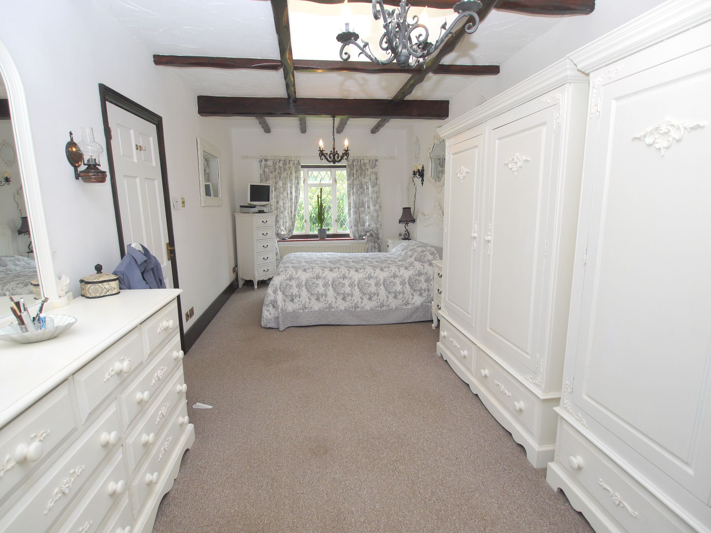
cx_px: 356
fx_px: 370
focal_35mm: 18
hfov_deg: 87.8
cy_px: 266
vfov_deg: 71.6
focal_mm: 9
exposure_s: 1/60
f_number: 4
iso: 100
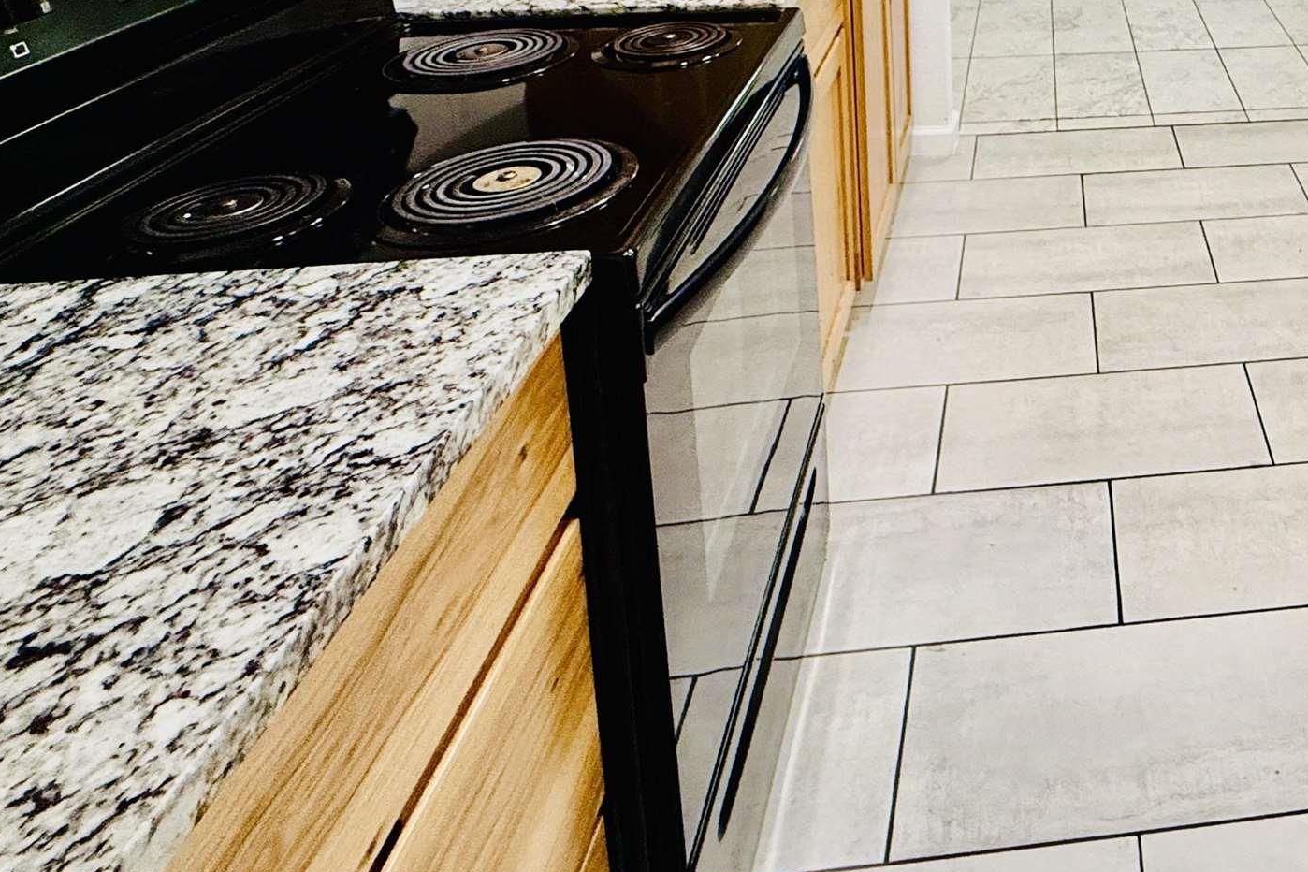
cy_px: -152
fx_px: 1163
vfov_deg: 33.9
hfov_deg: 51.2
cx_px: 1199
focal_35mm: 32
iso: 200
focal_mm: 2.22
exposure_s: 1/60
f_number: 2.2
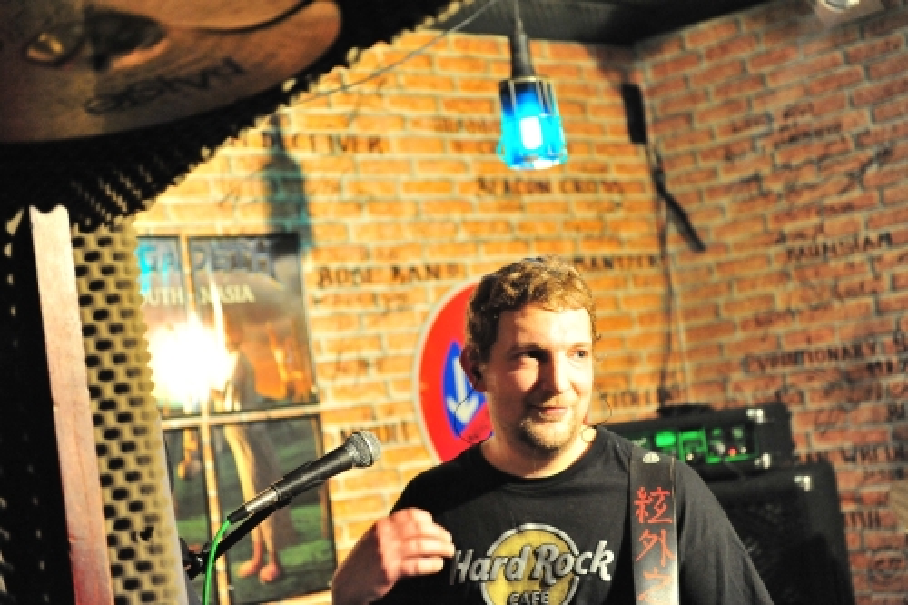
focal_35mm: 70
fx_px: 1765
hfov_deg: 28.9
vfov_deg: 19.4
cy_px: 302
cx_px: 454
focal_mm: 70
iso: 6400
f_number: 2.8
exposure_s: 1/125
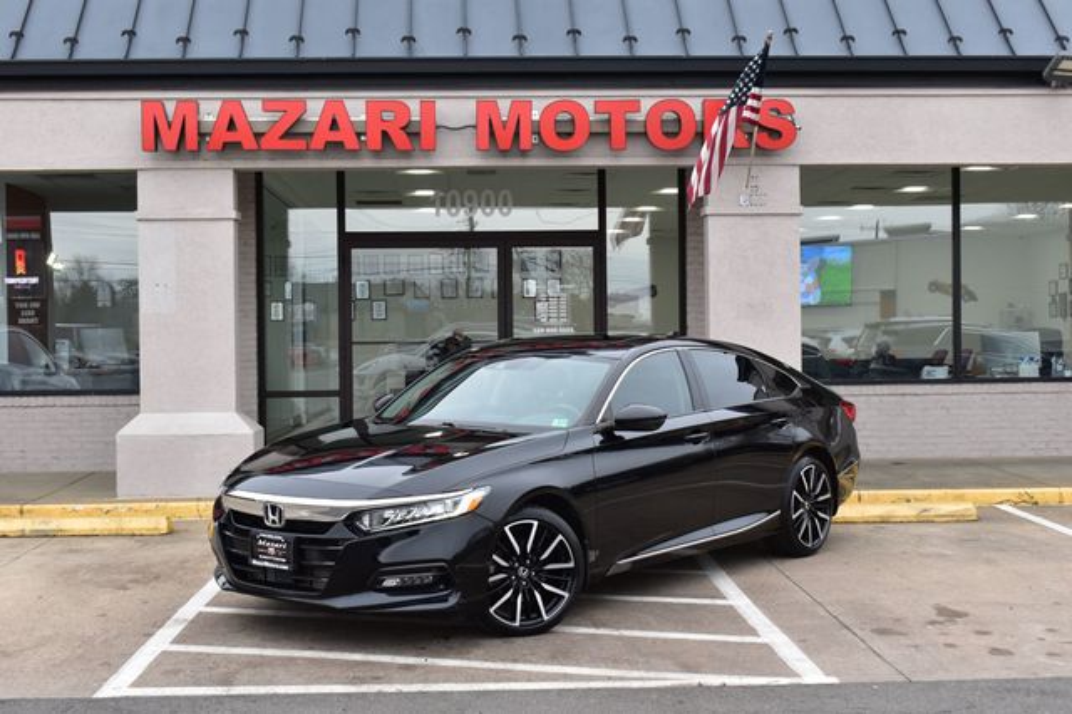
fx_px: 1518
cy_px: 357
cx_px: 536
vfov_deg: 26.5
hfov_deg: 38.9
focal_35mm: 51
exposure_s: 1/80
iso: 400
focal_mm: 34
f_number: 8
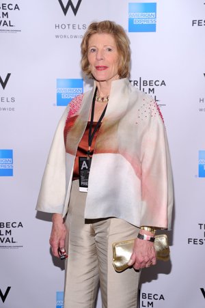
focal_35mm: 62
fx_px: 530
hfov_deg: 21.9
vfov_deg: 32.4
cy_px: 154
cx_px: 102
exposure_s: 1/250
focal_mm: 62
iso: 800
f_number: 5.6
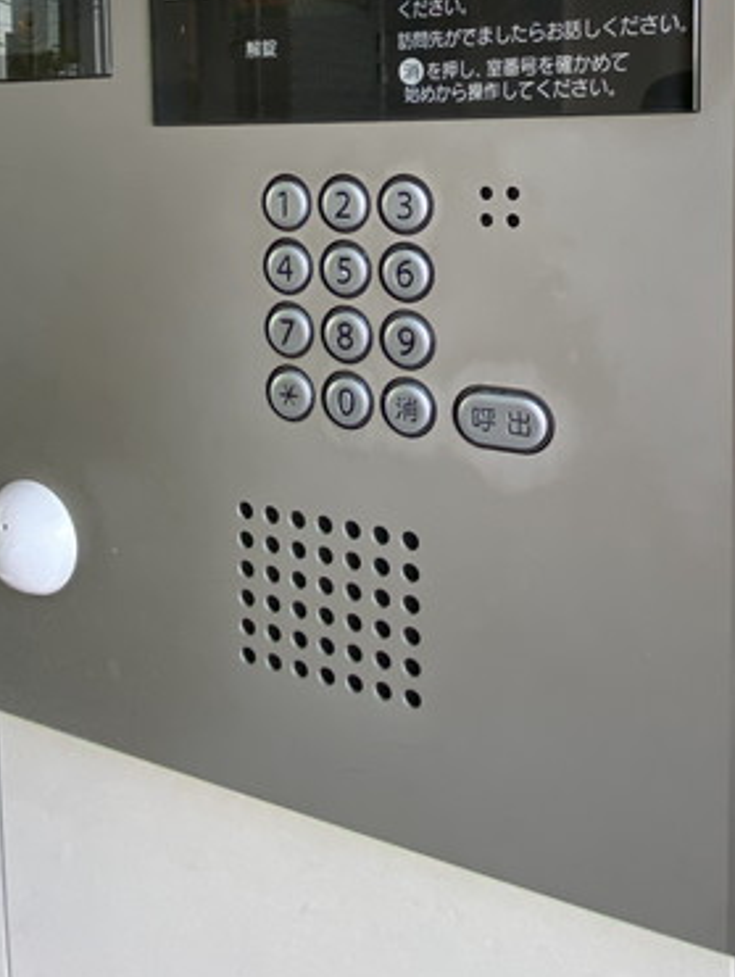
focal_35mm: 28
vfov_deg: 58.3
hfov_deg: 49.8
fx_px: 791
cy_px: 190
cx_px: 387
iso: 200
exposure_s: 1/103
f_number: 2.4
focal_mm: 1.54
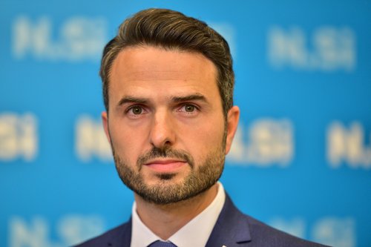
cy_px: 124
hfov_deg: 11.1
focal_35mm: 185
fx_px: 1906
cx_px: 186
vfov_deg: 7.4
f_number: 2.8
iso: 1600
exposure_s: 1/320
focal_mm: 185
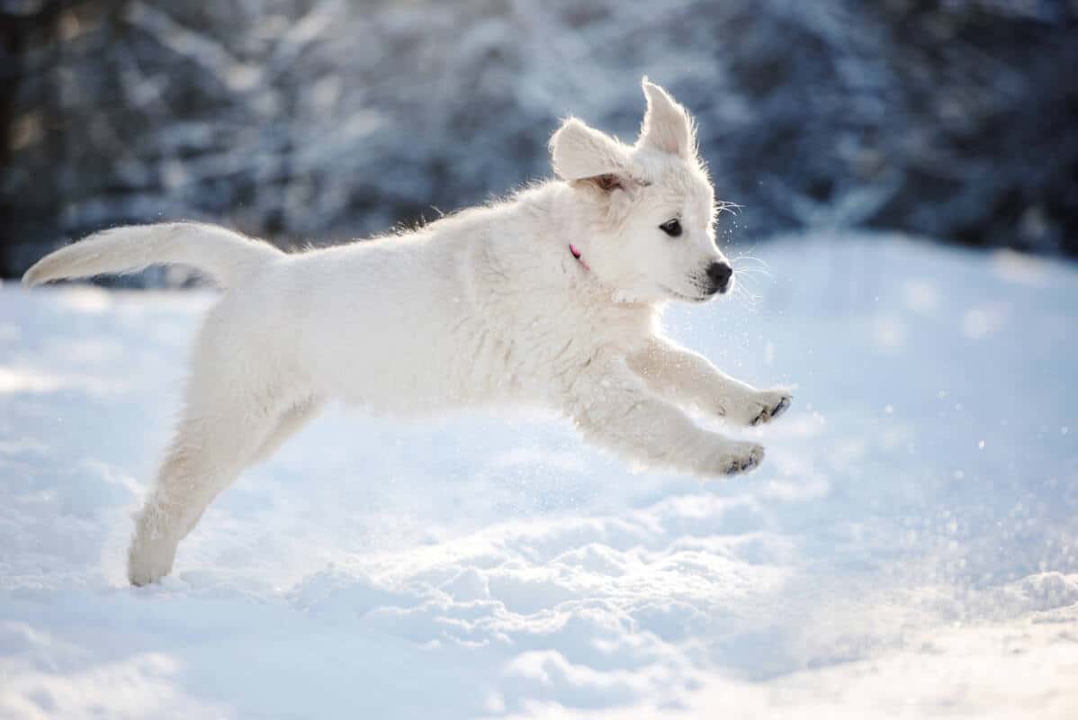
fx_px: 5991
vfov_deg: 6.9
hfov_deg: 10.3
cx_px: 539
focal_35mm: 200
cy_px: 360
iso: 200
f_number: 2.8
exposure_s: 1/1250
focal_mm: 200
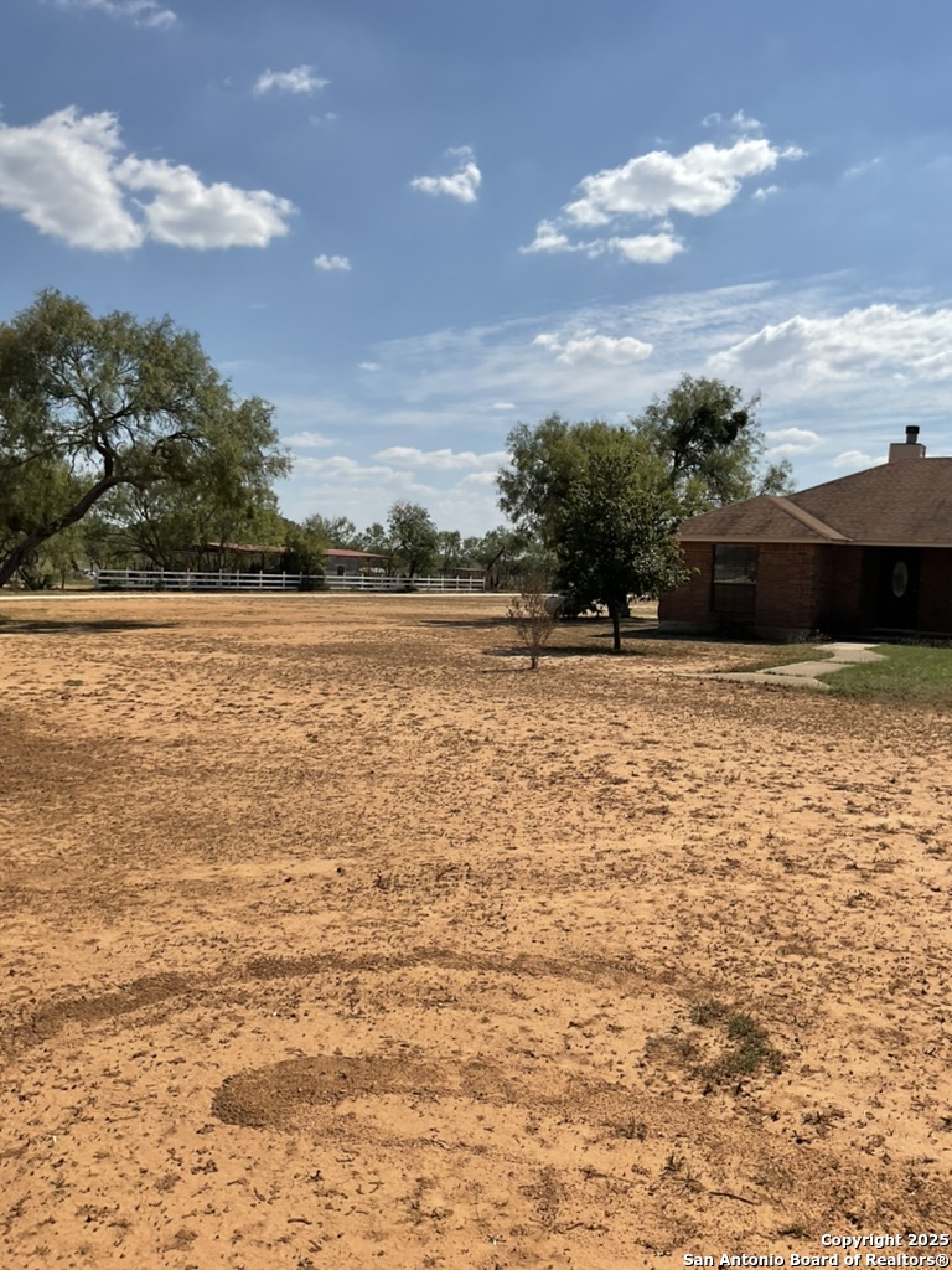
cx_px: 476
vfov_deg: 61.7
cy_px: 635
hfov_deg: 48.2
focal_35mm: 29
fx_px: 1063
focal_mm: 3
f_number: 1.8
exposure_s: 1/3788
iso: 16
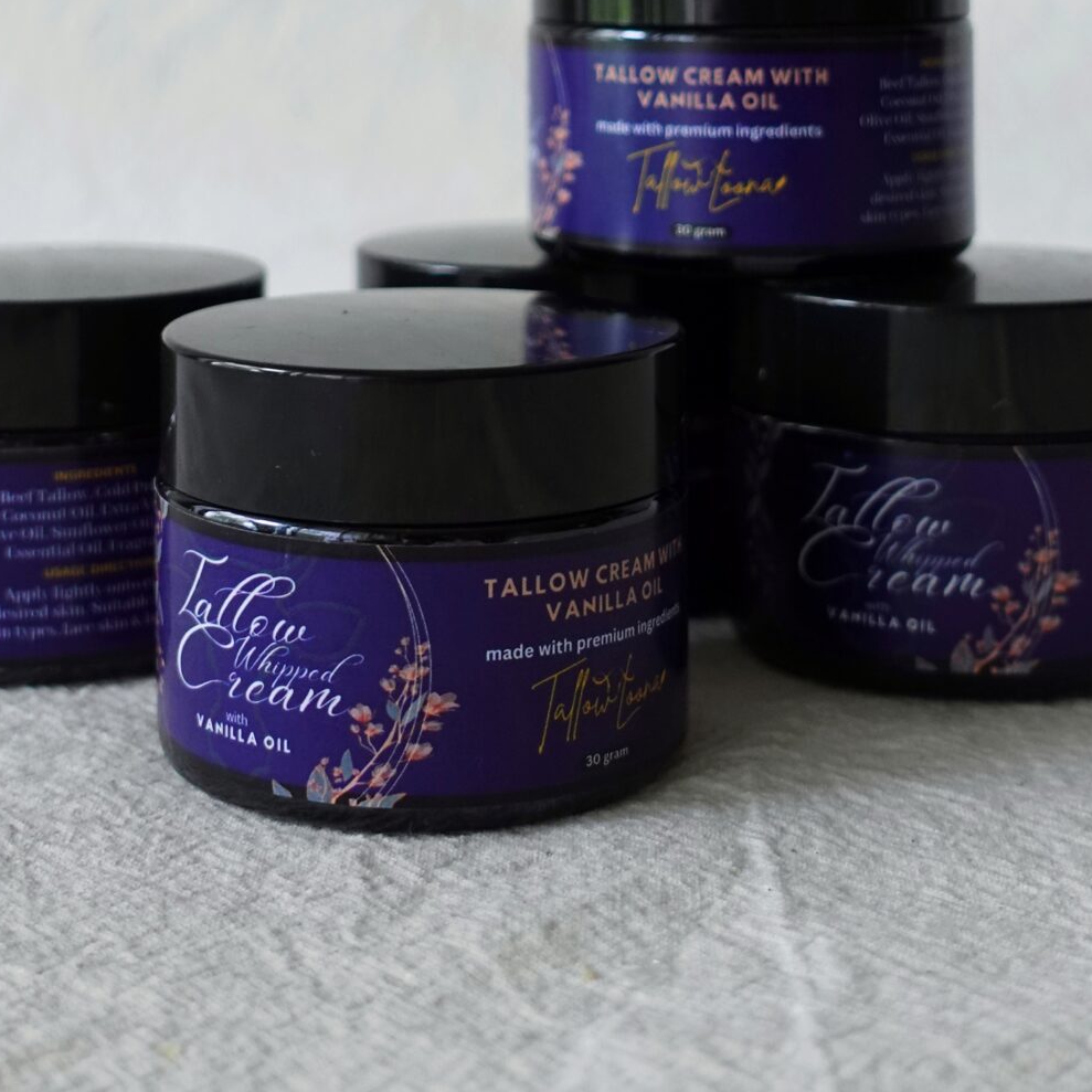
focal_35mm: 66
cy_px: -21
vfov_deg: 24.8
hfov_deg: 26.1
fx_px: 2356
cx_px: 473
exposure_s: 1/30
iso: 800
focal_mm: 11.81
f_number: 2.5
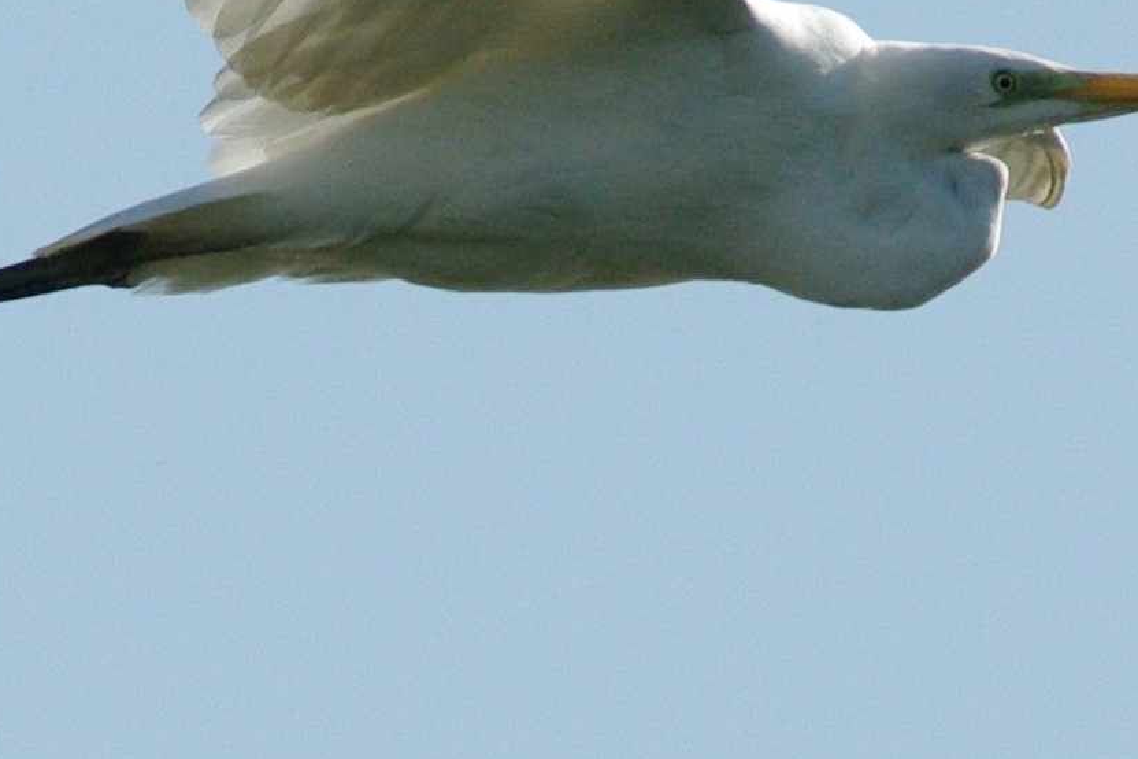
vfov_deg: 1.1
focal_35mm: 1238
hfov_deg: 1.7
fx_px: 39131
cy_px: -25
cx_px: 518
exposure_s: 1/1500
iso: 800
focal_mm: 300
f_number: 8
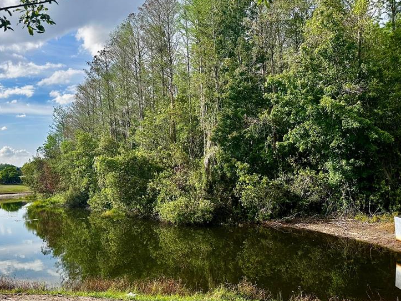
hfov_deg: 53.5
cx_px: 158
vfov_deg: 41.5
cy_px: 188
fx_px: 394
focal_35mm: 34
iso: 80
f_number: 1.78
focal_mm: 6.86
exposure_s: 1/3155
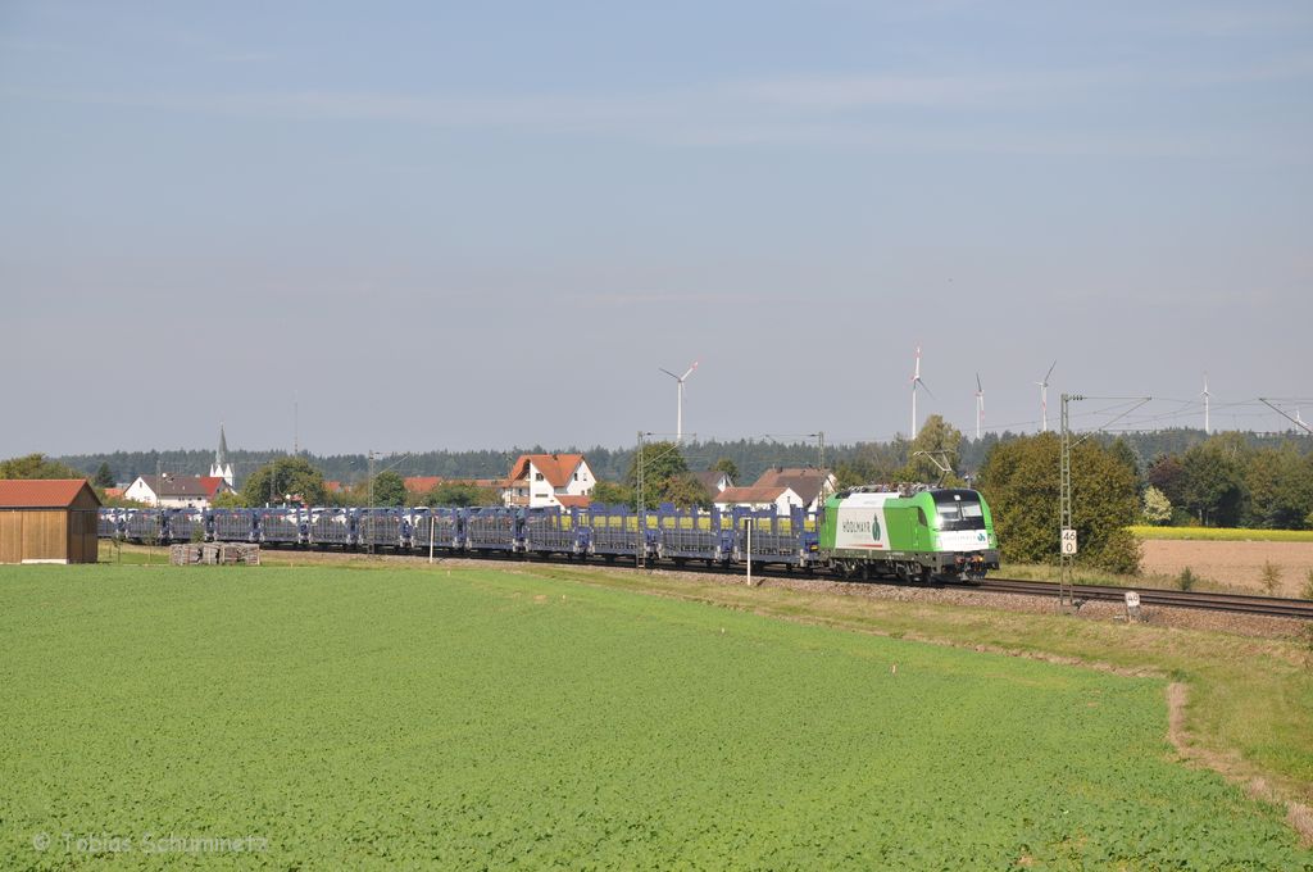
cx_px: 656
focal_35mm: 105
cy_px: 436
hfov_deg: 19.5
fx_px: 3825
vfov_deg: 13.0
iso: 200
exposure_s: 1/500
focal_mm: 70
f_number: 9
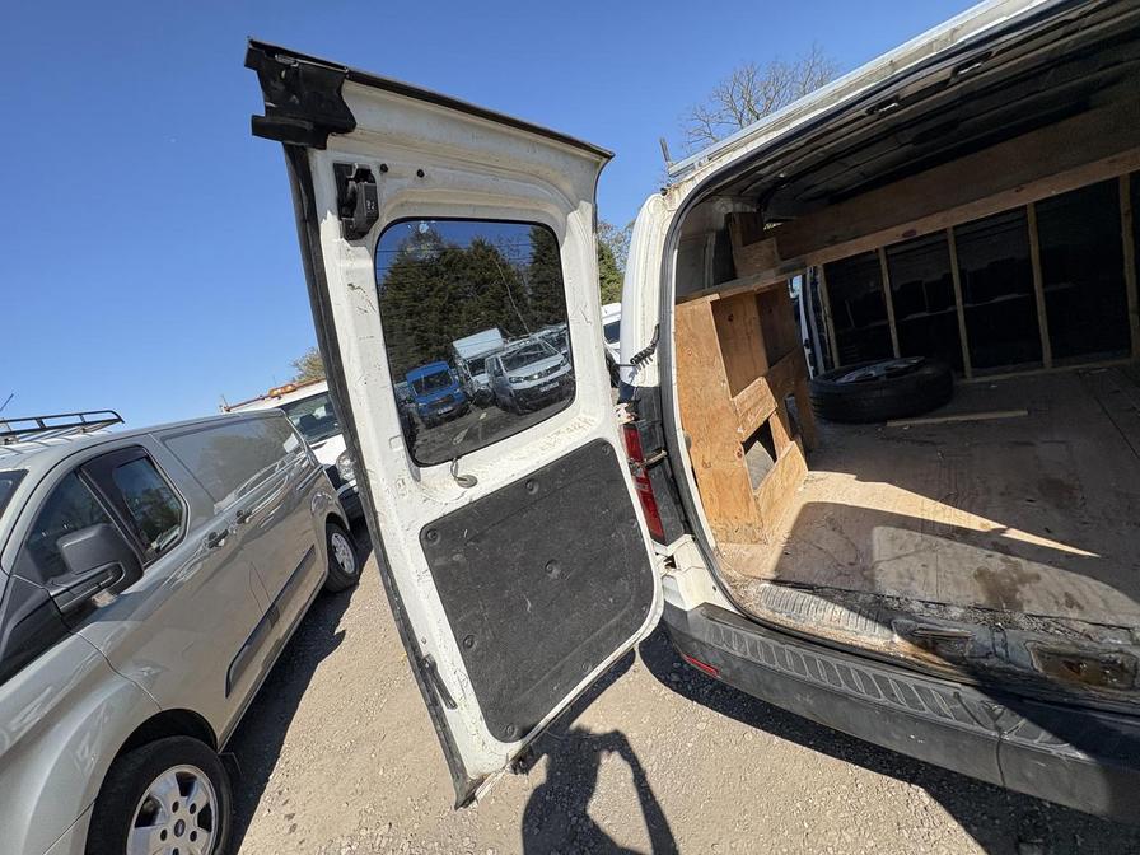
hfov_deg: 102.1
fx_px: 461
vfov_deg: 85.7
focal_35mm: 14
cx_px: 570
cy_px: 428
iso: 40
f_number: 2.2
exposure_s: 1/1078
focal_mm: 2.22
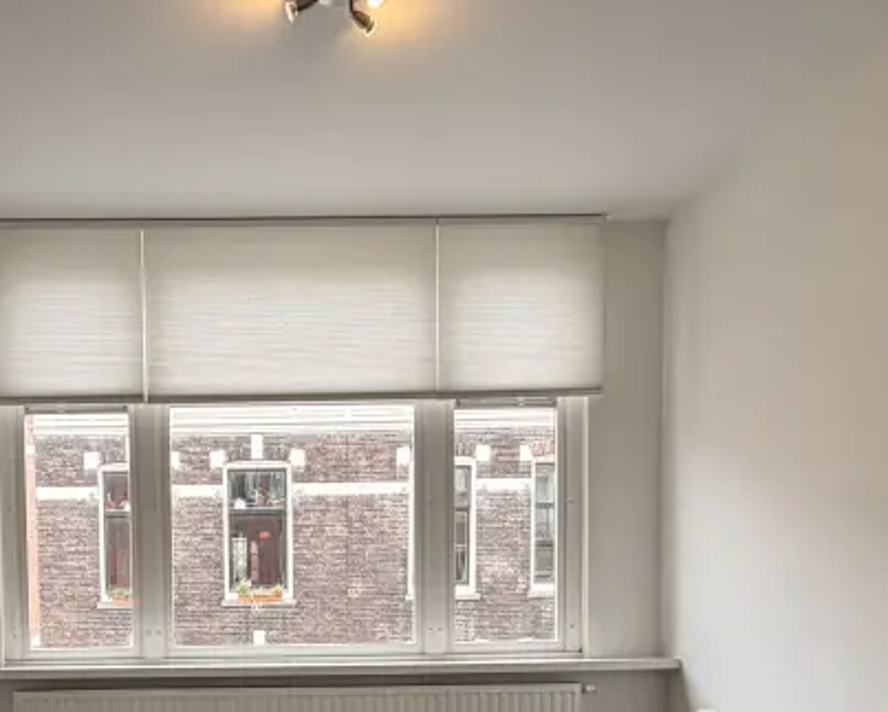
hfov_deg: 47.0
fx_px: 973
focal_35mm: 37
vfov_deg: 37.2
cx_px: 207
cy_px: 658
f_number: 2.2
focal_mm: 2.22
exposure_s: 1/100
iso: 64
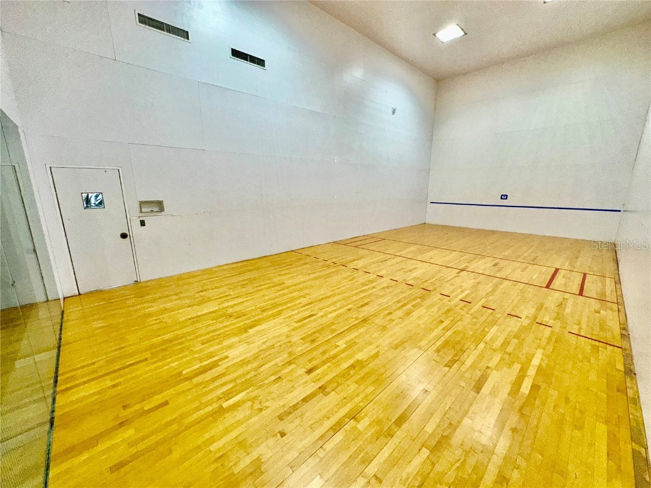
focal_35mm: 14
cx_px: 326
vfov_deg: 85.7
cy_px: 244
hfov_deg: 102.1
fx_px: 263
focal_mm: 2.22
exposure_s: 1/120
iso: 125
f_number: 2.2
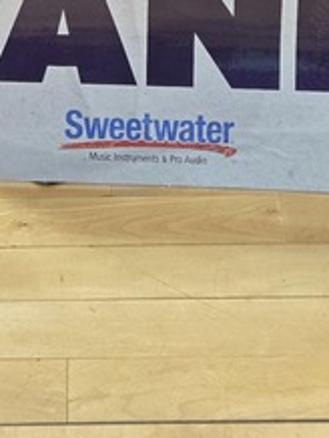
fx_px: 1366
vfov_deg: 15.4
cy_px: -370
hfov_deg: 13.7
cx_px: 90
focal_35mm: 108
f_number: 1.8
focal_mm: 5.4
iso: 250
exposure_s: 1/120
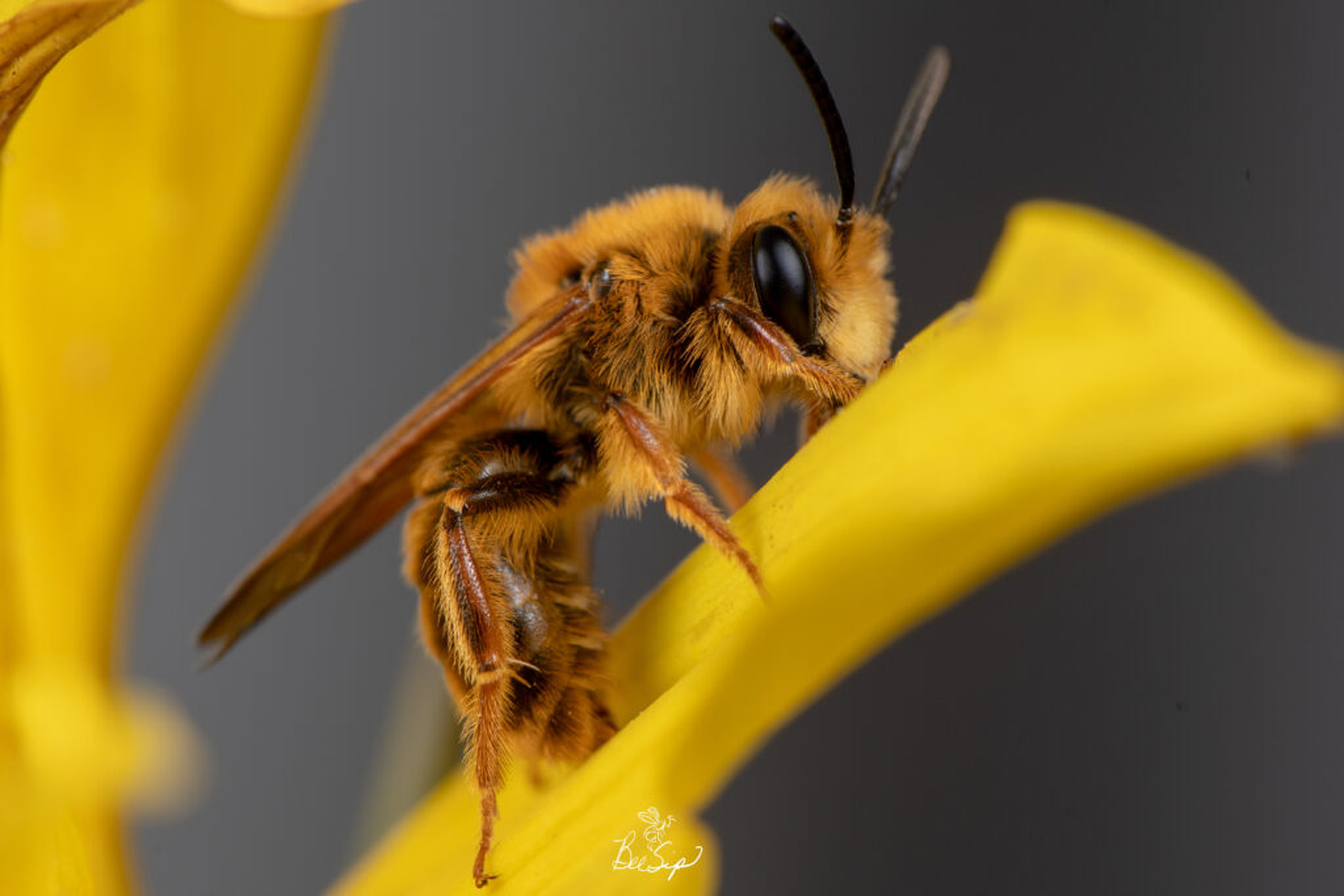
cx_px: 672
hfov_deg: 13.0
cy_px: 448
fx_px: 5880
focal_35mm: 158
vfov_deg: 8.7
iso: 320
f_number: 14
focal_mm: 105
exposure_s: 1/250
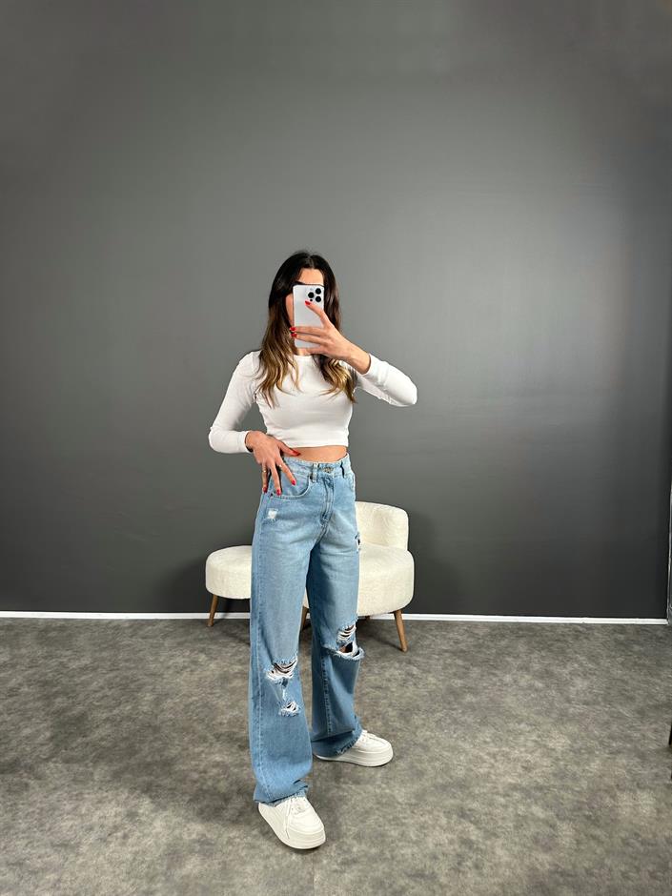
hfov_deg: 56.8
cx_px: 336
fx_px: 621
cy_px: 448
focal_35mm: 24
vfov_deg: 71.6
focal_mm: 6.86
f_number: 1.78
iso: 125
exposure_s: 1/121
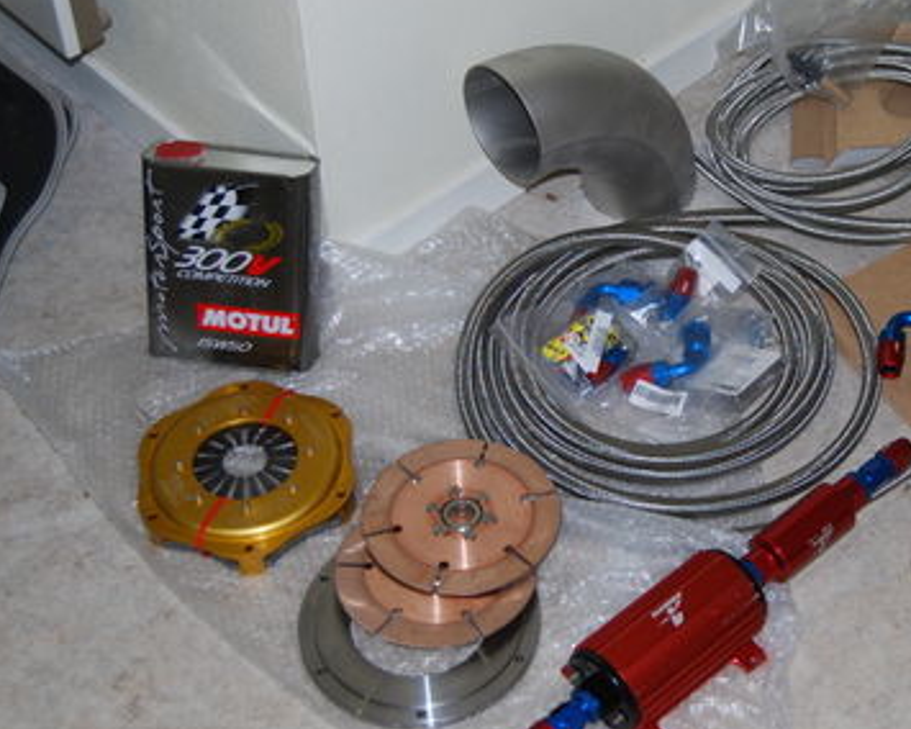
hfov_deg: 28.3
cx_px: 670
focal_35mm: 66
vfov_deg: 23.1
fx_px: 1779
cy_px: 311
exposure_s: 1/60
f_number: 4.2
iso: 200
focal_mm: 26
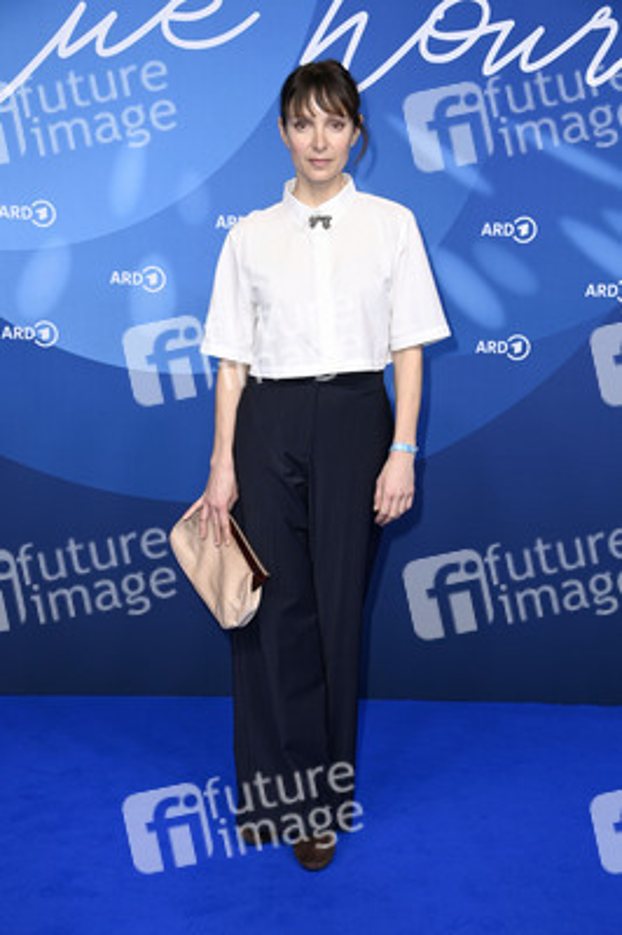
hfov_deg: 23.3
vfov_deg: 34.5
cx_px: 311
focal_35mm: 58
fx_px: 1506
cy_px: 468
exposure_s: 1/250
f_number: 5.6
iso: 1000
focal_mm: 58
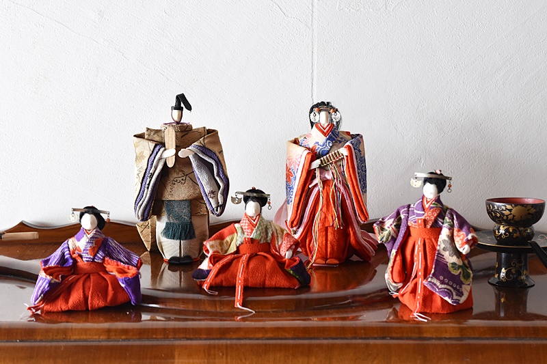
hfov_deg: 27.0
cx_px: 274
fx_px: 1139
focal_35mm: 75
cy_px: 182
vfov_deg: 18.2
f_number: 5.6
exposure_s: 1/1.3
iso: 800
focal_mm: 50
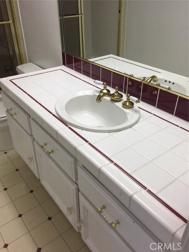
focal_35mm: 29
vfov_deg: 61.7
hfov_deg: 48.2
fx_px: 211
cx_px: 94
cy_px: 126
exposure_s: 1/60
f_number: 2.2
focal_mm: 4.15
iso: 40
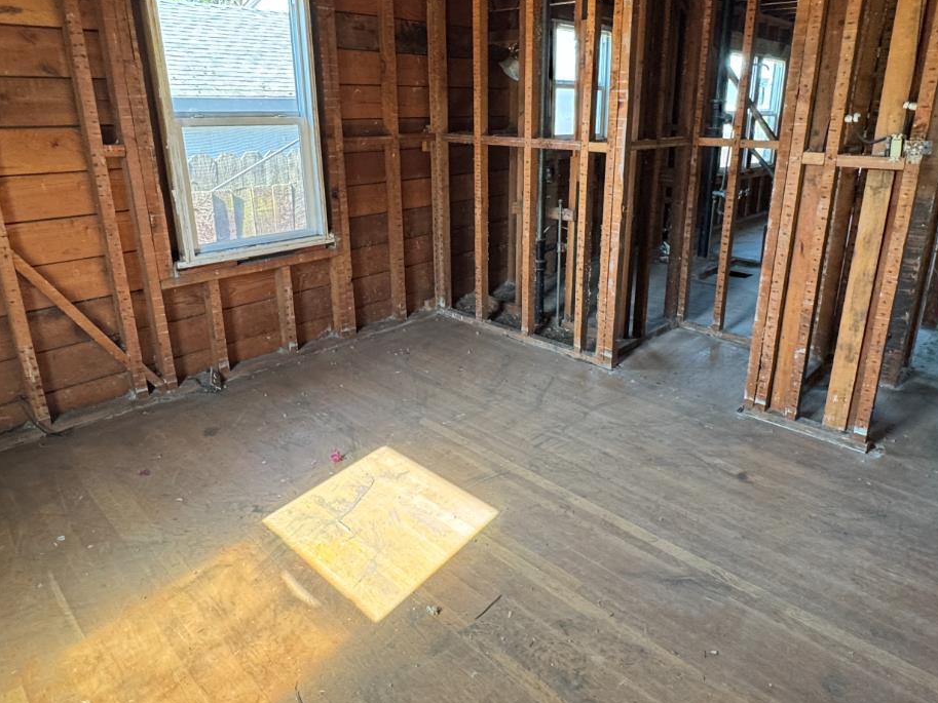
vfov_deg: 58.6
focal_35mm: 23
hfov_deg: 73.8
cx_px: 506
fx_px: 623
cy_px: 292
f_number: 2.2
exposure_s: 1/78
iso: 320
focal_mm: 2.22
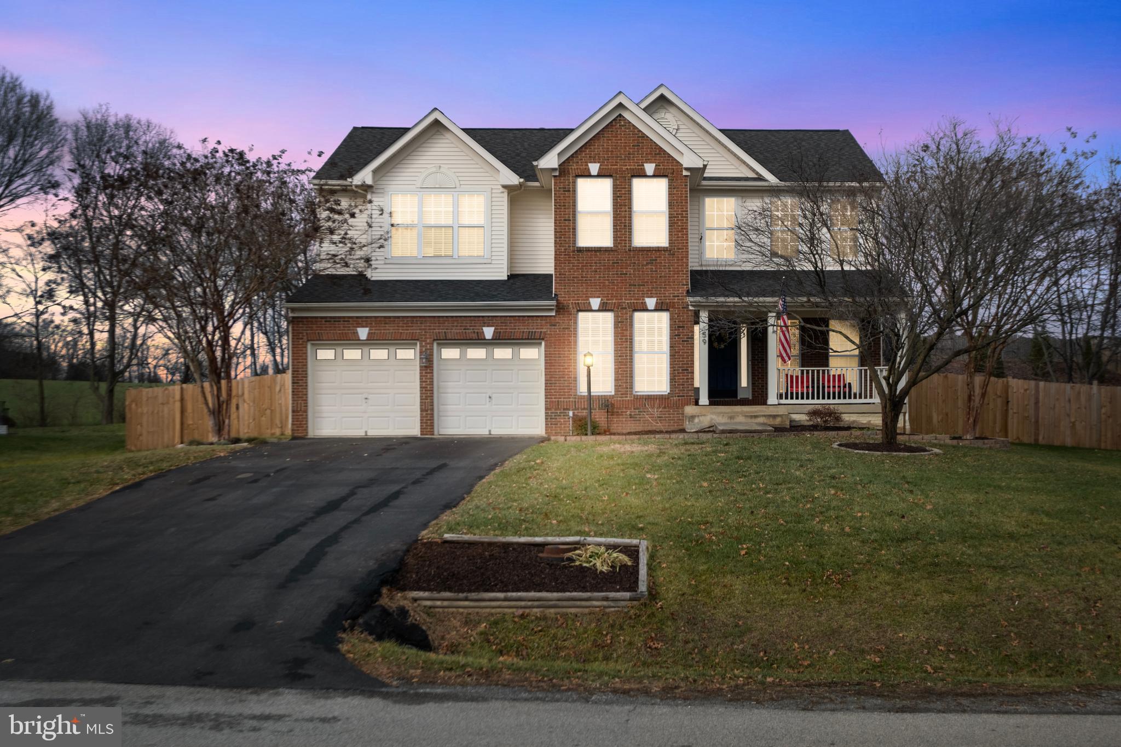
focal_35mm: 36
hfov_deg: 53.1
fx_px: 1121
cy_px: 374
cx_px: 560
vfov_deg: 36.9
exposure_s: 1/1000
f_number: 4
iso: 160
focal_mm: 24
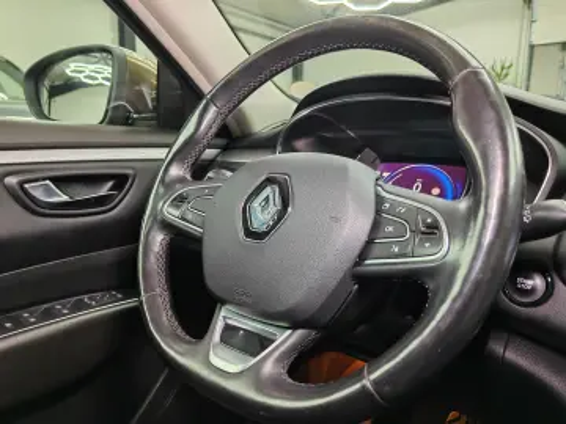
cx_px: 283
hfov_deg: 67.3
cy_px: 212
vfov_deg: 53.1
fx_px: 425
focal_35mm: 26
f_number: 1.6
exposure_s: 1/50
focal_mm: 5.4
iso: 320
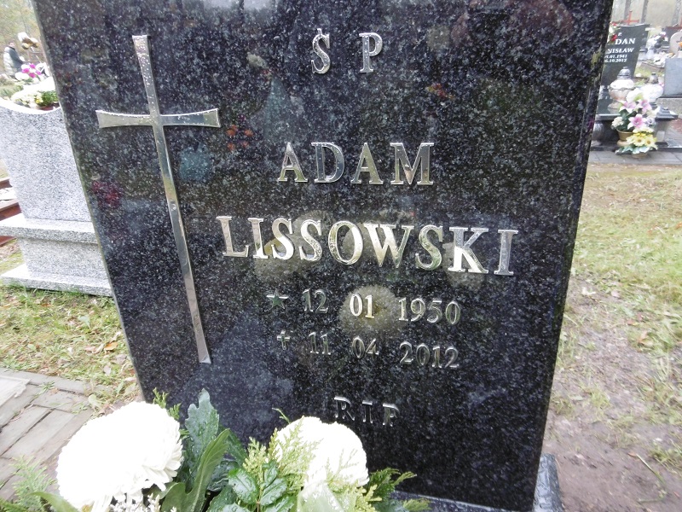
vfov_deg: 56.8
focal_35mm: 24
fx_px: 473
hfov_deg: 71.6
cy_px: 256
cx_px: 341
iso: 100
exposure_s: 1/60
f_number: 3.1
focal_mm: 4.3
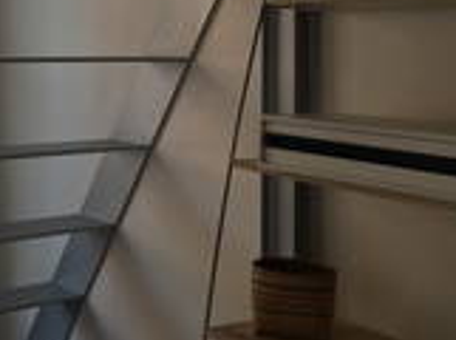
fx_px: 854
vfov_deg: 22.0
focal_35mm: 65
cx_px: 74
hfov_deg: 29.0
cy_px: 42
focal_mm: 4.15
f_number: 2.2
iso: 32
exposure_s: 1/50
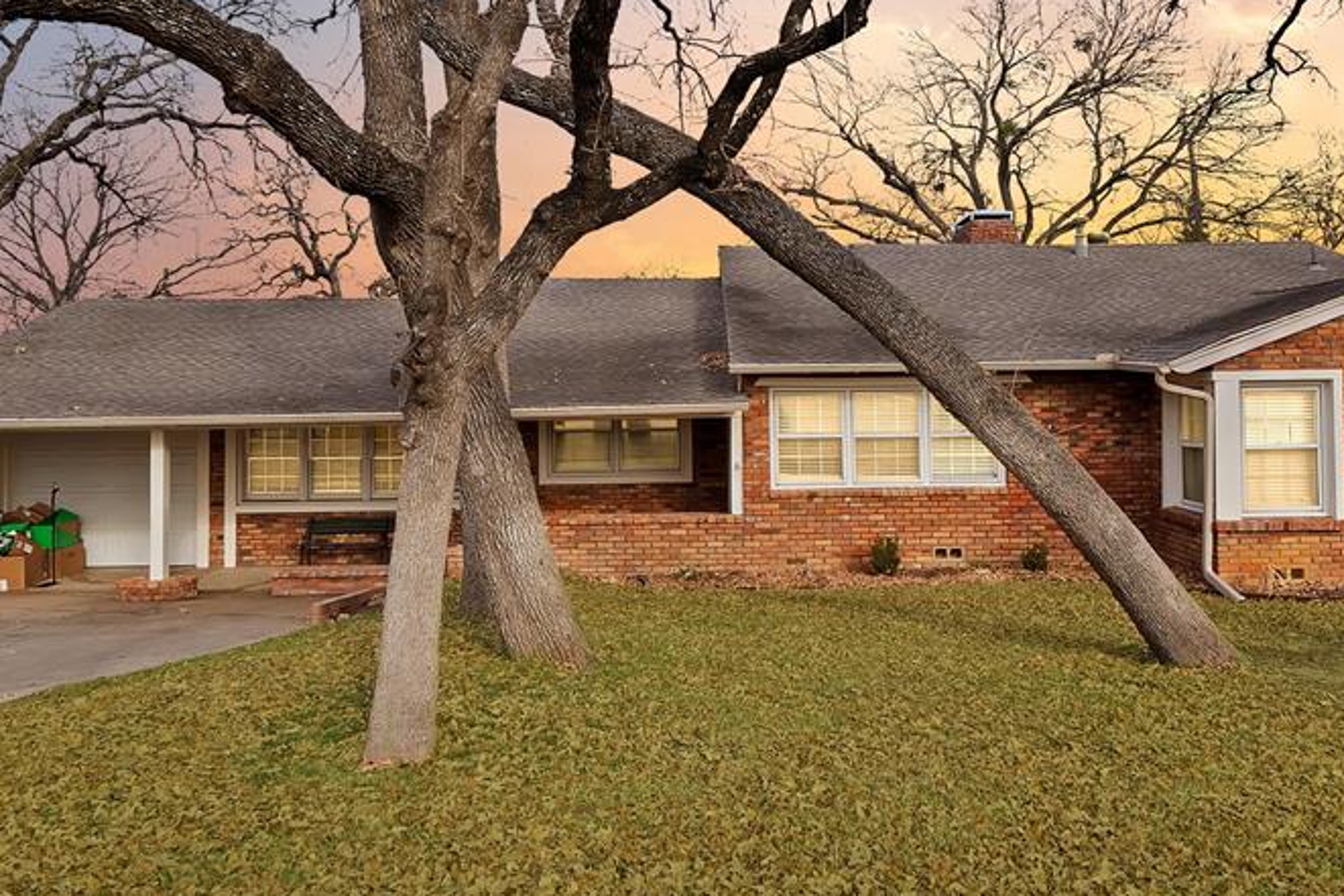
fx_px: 1158
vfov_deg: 42.2
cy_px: 363
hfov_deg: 60.1
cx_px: 748
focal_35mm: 31
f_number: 9
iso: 640
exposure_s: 1/160
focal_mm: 20
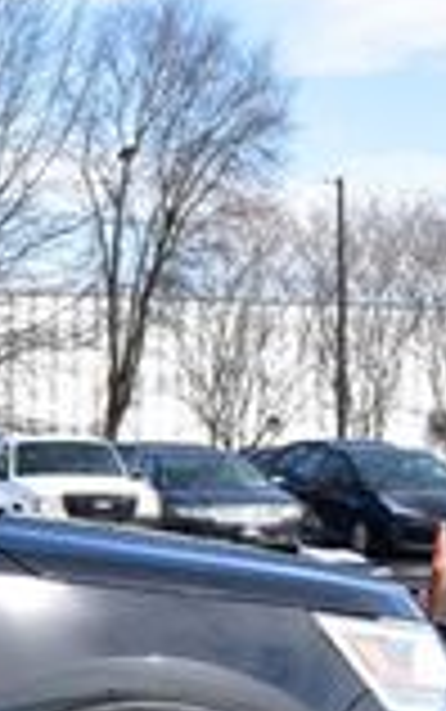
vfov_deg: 16.7
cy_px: 531
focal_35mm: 124
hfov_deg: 9.2
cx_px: -721
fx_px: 2407
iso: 400
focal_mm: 20
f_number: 11
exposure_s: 1/400
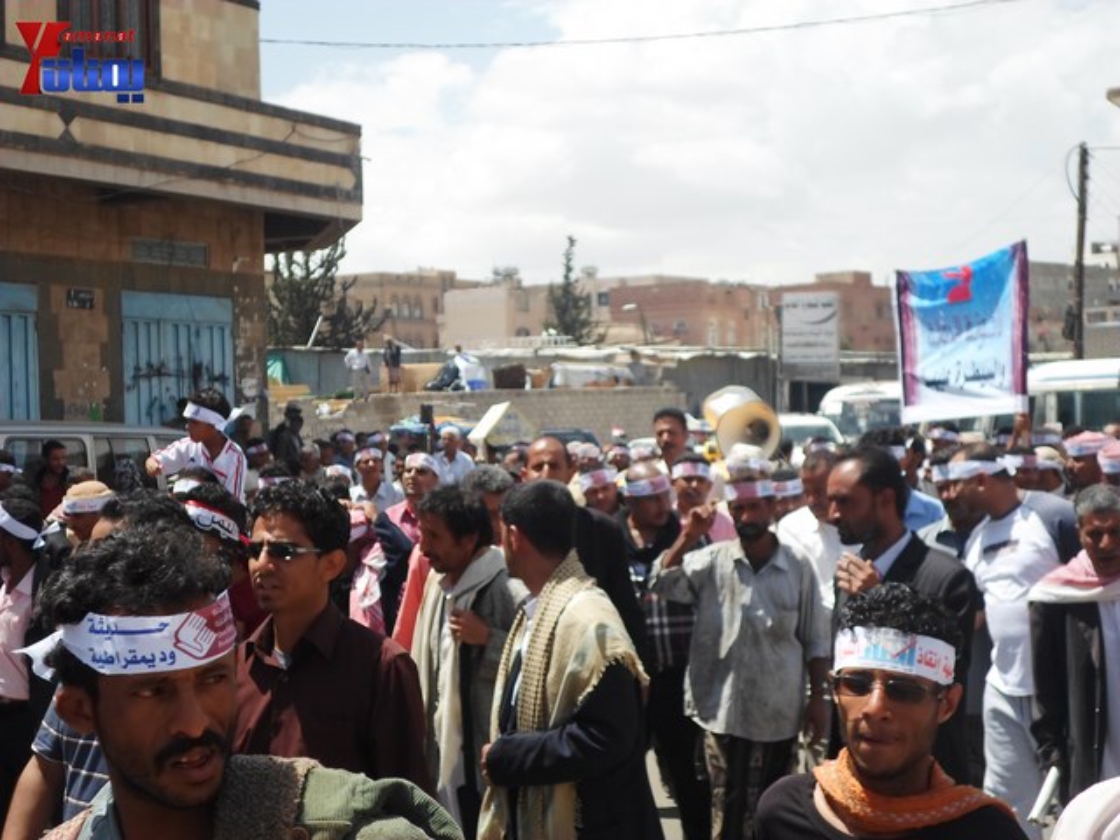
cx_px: 560
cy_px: 420
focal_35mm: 54
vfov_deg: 27.0
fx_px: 1747
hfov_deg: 35.5
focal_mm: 9.7
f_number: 3.6
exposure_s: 1/750
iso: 80
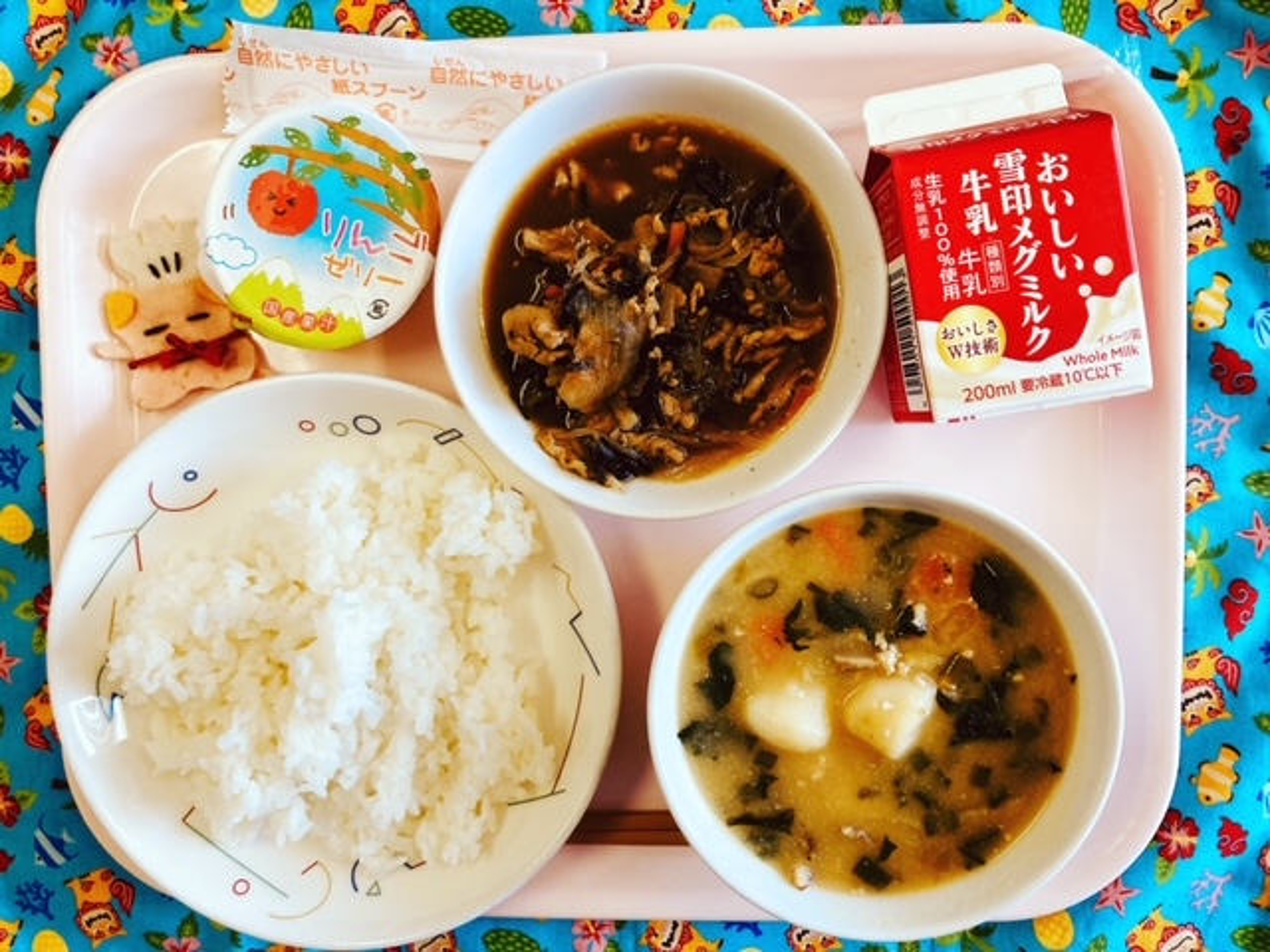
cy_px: 476
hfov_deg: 63.4
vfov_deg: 49.7
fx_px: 1027
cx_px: 635
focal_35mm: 28
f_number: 1.8
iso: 50
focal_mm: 3.99
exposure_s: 1/100
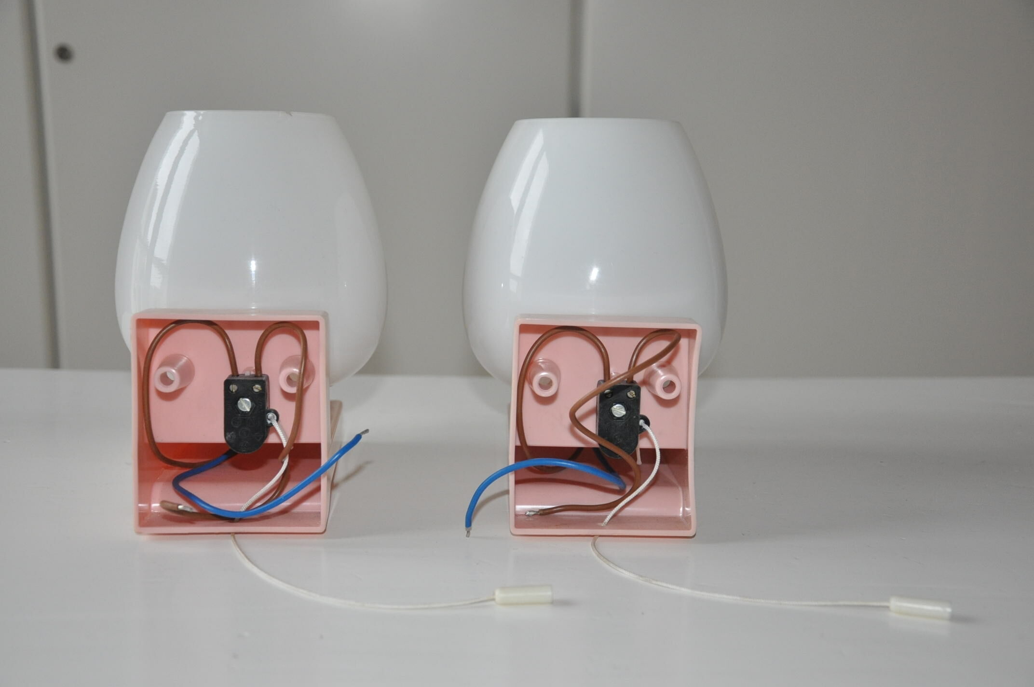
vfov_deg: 26.4
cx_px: 517
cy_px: 344
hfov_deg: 38.9
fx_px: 1463
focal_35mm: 51
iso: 800
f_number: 4.2
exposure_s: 1/60
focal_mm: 34
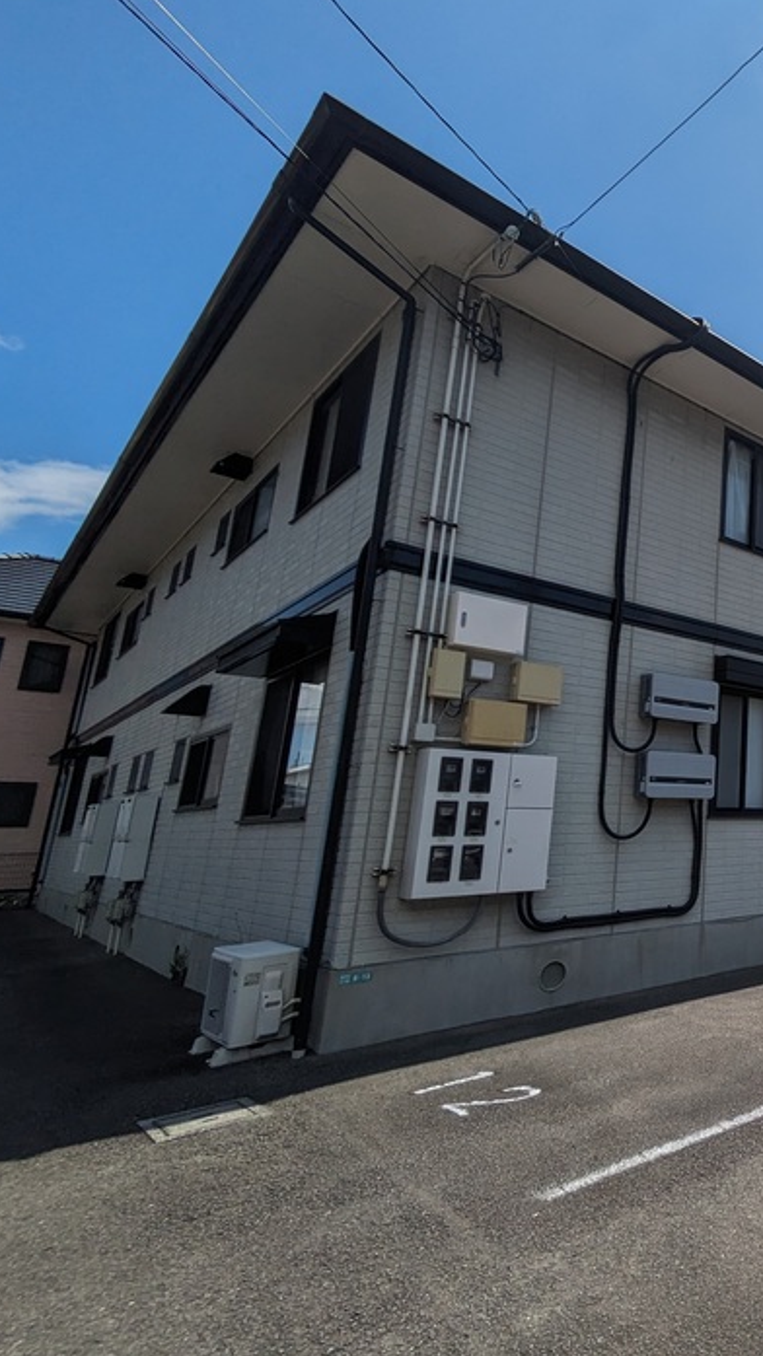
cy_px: 663
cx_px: 906
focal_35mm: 21
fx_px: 755
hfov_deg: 39.5
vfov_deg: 83.8
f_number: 2.2
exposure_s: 1/2747
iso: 46
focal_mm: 1.83
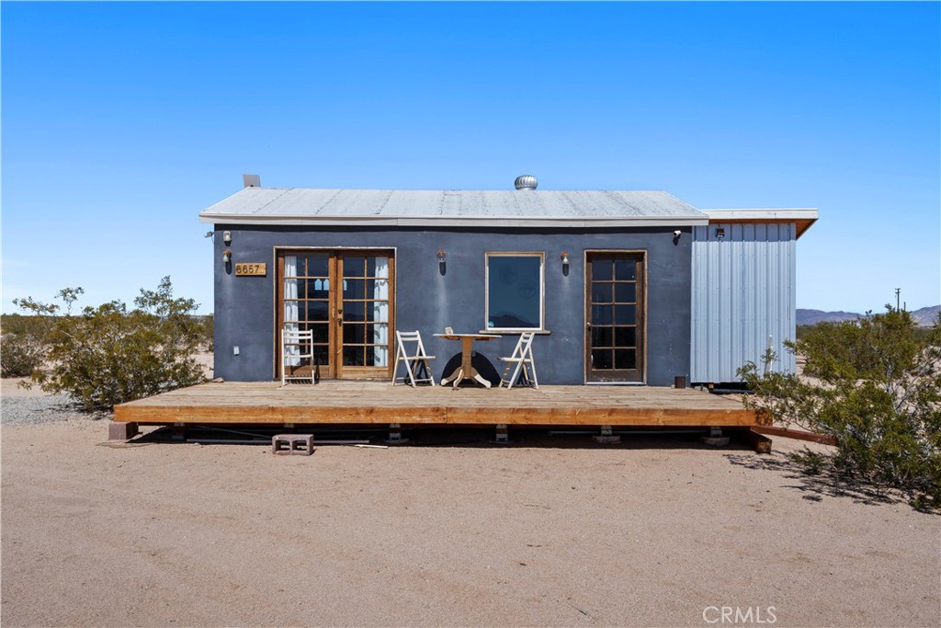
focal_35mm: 28
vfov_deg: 47.2
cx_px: 470
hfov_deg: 66.4
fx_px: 719
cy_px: 314
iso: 400
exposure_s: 1/400
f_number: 10
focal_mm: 27.5
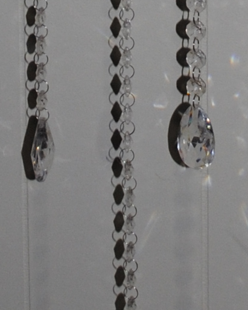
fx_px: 1753
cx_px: 161
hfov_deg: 8.1
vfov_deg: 9.7
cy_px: -230
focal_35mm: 191
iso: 200
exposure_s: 1/60
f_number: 3.5
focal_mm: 18
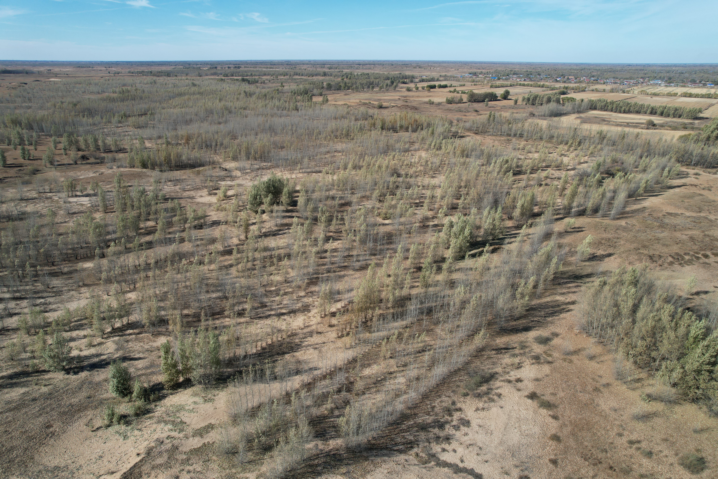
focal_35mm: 22
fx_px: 439
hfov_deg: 78.6
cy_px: 240
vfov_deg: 57.2
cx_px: 359
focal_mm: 8.38
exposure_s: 1/2000
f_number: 2.8
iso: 100
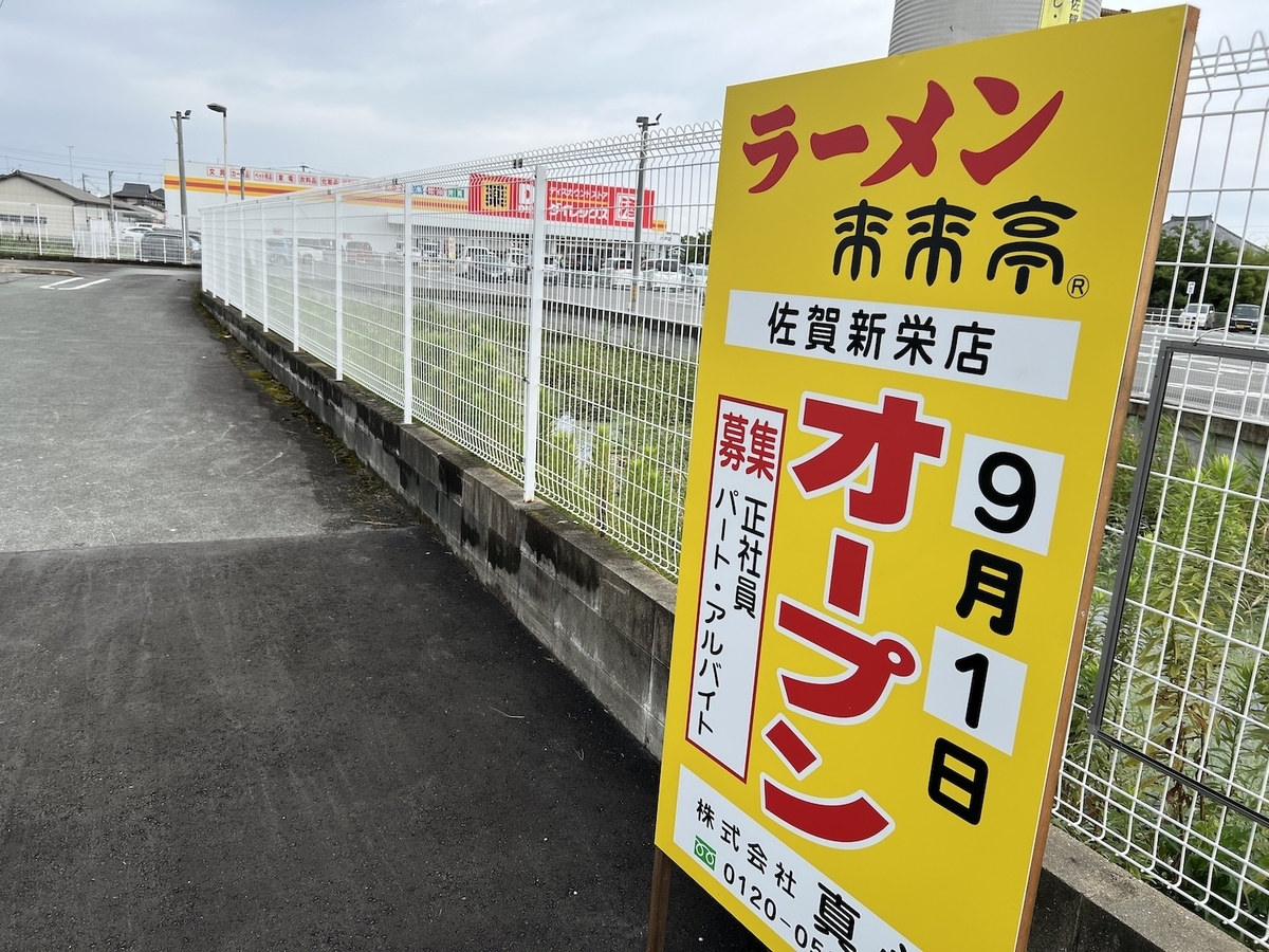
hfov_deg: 67.3
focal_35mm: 26
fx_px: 953
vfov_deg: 53.1
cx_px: 634
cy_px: 476
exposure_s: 1/1311
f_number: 1.5
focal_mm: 5.7
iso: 50
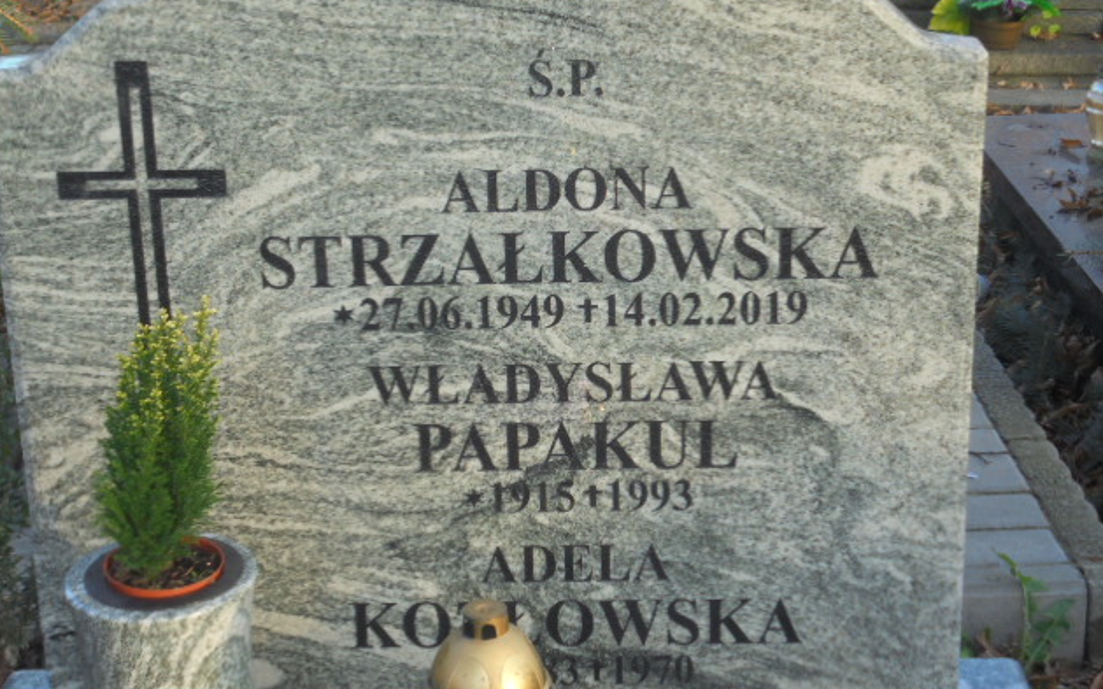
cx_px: 549
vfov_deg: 18.9
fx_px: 2074
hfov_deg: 29.8
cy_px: 296
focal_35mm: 69
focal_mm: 11.5
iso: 100
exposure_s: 1/30
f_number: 5.6
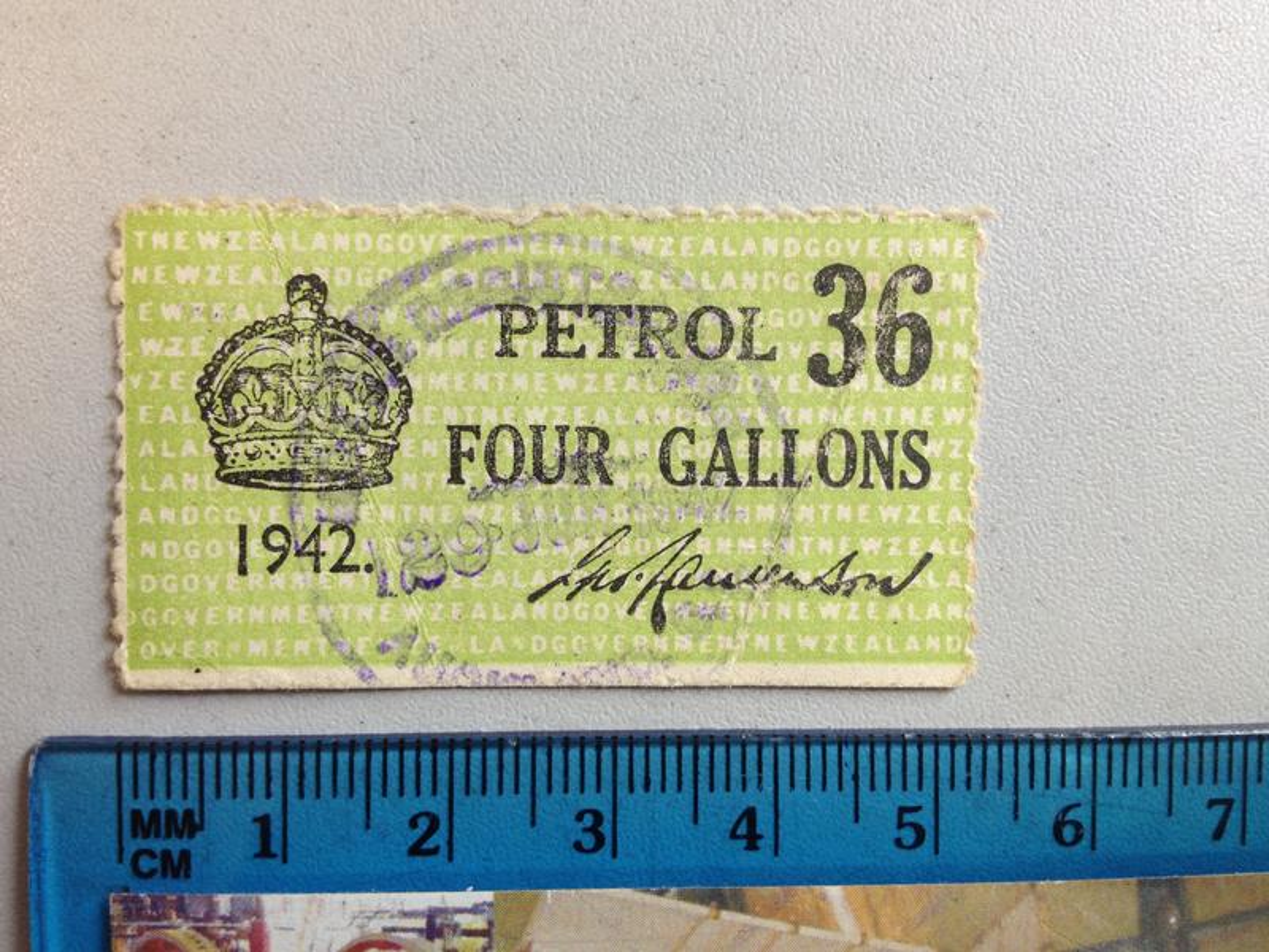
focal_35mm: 35
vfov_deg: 40.7
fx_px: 1283
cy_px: 476
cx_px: 634
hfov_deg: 52.6
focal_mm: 4.28
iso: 64
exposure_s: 1/33
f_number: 2.4
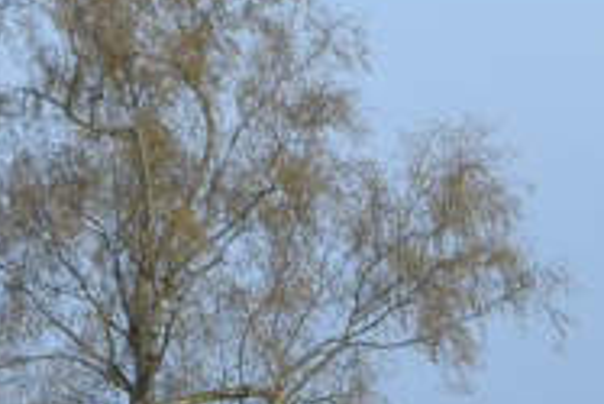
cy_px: 433
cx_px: 646
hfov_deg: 4.6
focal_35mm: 452
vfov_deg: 3.0
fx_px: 7585
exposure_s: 1/160
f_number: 6.3
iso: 100
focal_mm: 55
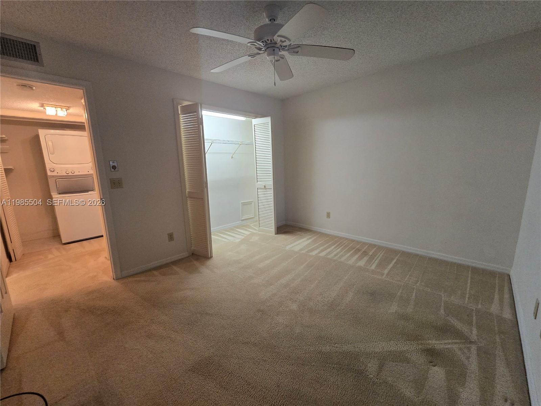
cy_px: 203
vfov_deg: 89.9
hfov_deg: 106.2
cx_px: 270
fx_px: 203
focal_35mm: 13
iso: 320
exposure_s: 1/60
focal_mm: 2.2
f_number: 2.2
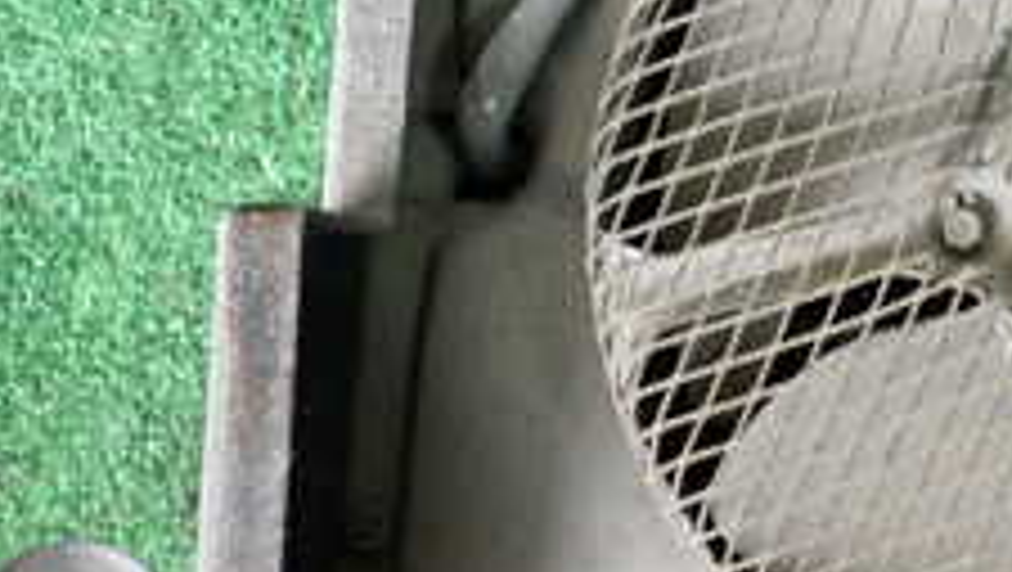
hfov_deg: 23.0
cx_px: 1120
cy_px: 239
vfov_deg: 13.9
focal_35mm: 87
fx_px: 2337
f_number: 2.3
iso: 250
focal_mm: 5.4
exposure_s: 1/30
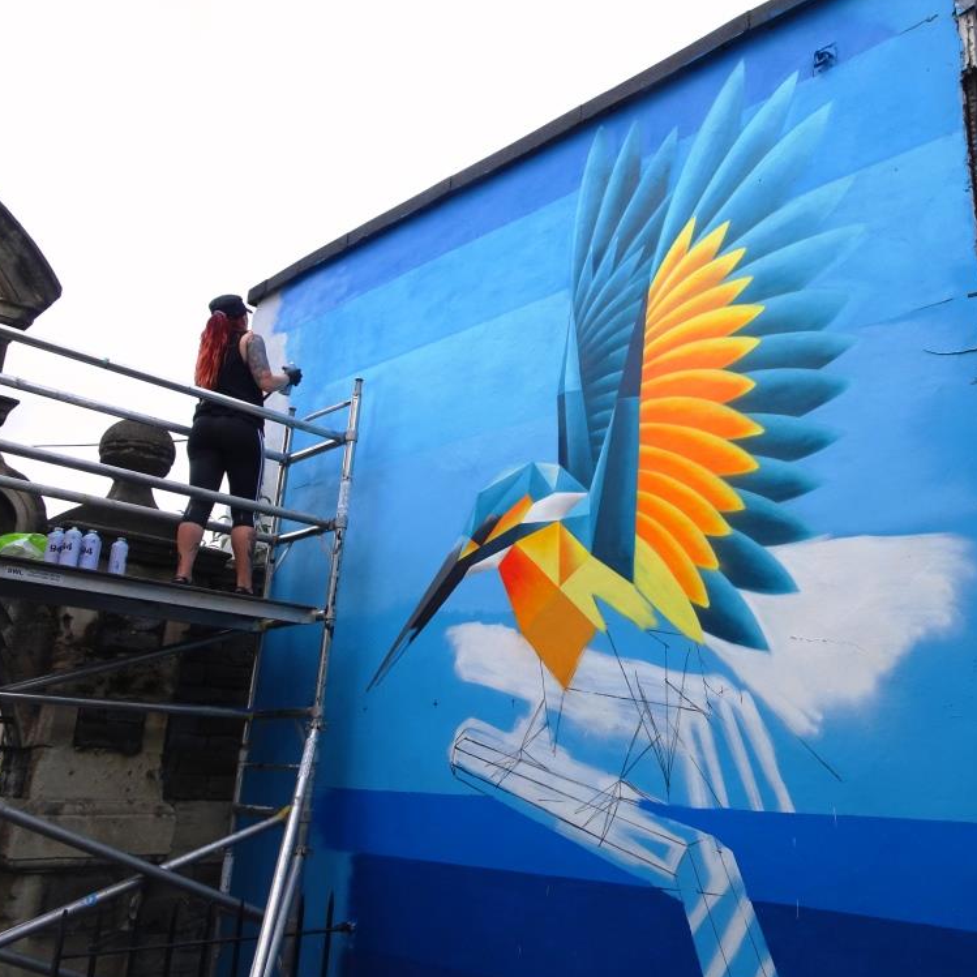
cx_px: 587
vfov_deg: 55.6
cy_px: 489
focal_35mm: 29
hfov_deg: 55.2
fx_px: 926
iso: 80
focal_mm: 4.1
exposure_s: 1/200
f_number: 3.5
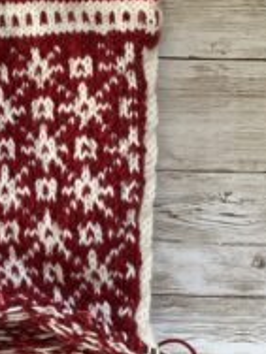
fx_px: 707
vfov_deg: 27.5
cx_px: -46
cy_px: 60
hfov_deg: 20.1
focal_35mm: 69
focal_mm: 4.25
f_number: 1.8
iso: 125
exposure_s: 1/121
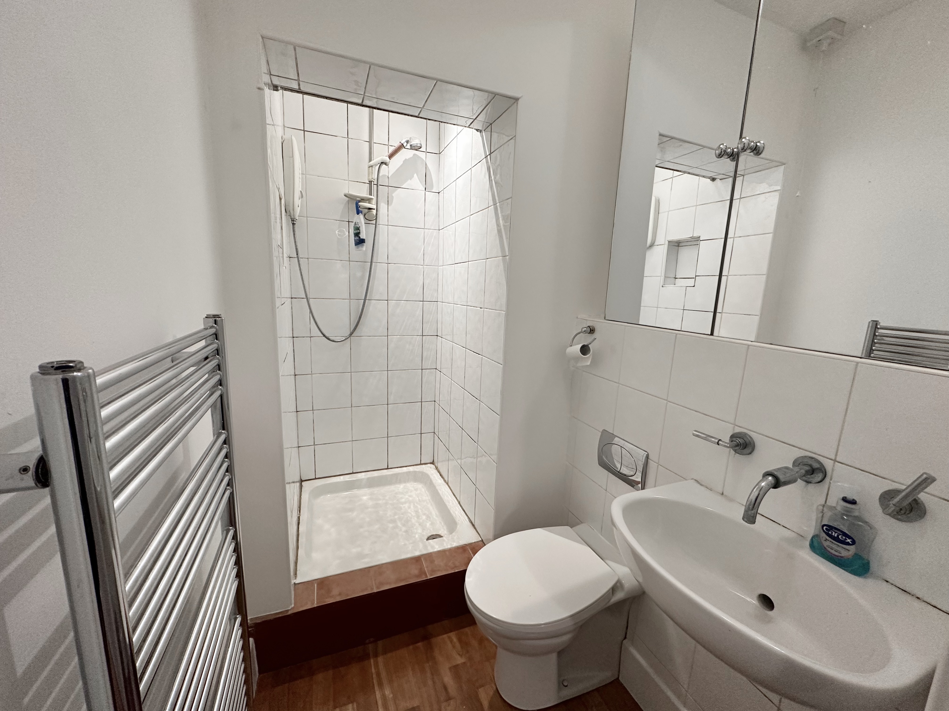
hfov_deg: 102.1
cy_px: 356
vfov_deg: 85.7
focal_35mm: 14
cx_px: 474
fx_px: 384
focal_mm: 2.22
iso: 200
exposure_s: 1/50
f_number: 2.2
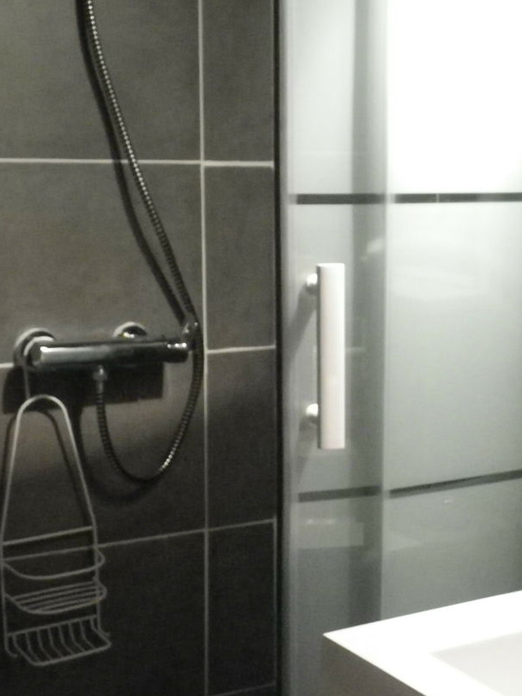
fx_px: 1347
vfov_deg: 28.8
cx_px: 413
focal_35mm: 67
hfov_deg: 21.7
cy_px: 441
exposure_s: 1/30
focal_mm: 6.1
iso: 800
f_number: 3.8
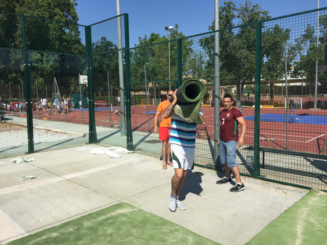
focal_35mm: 29
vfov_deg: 48.2
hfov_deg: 61.7
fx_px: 274
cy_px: 122
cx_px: 164
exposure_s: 1/2639
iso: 32
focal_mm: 4.15
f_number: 2.2
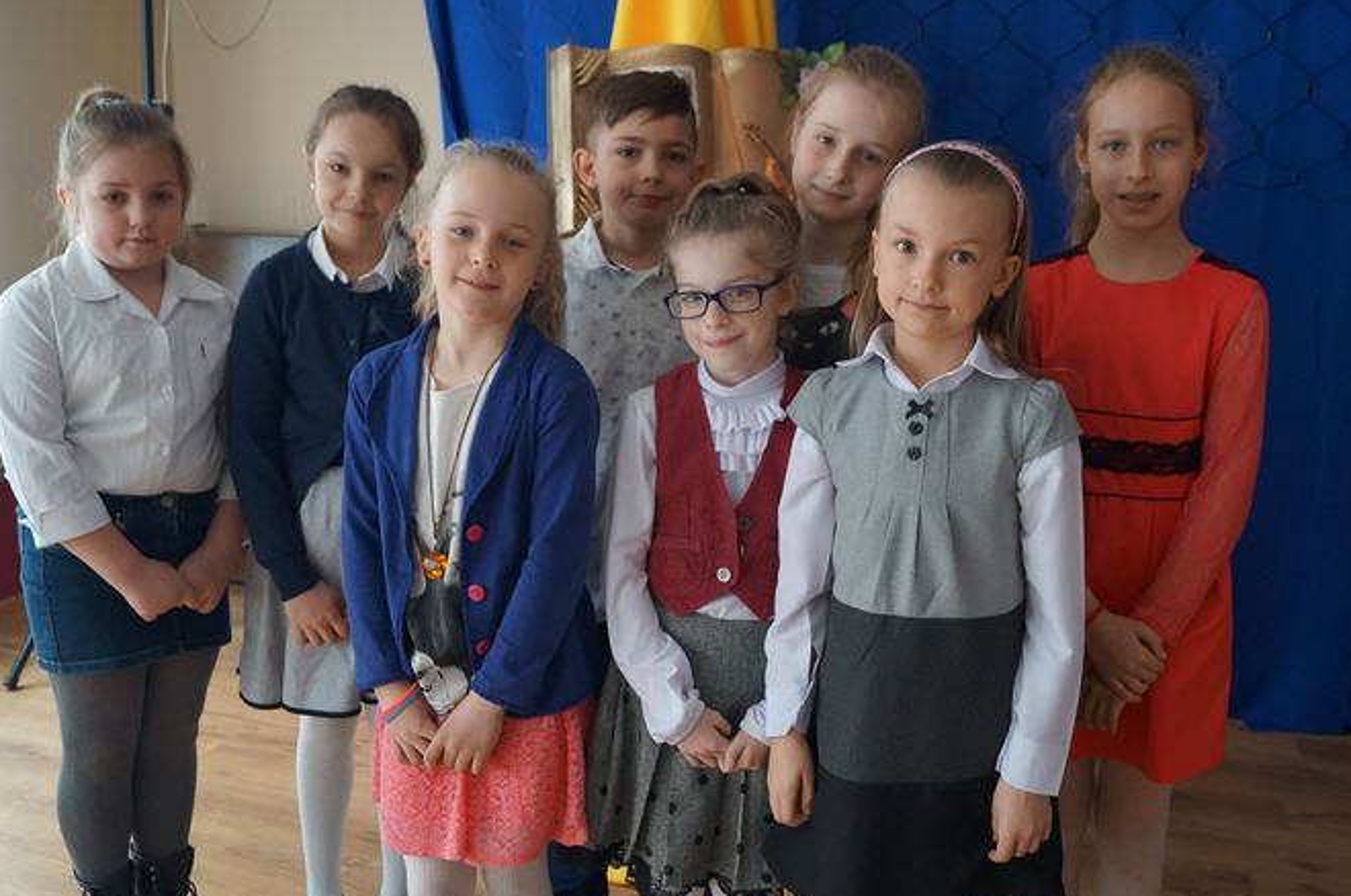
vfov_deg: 37.7
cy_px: 437
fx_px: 1312
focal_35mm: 35
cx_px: 712
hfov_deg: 54.5
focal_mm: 22
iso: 800
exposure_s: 1/160
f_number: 4
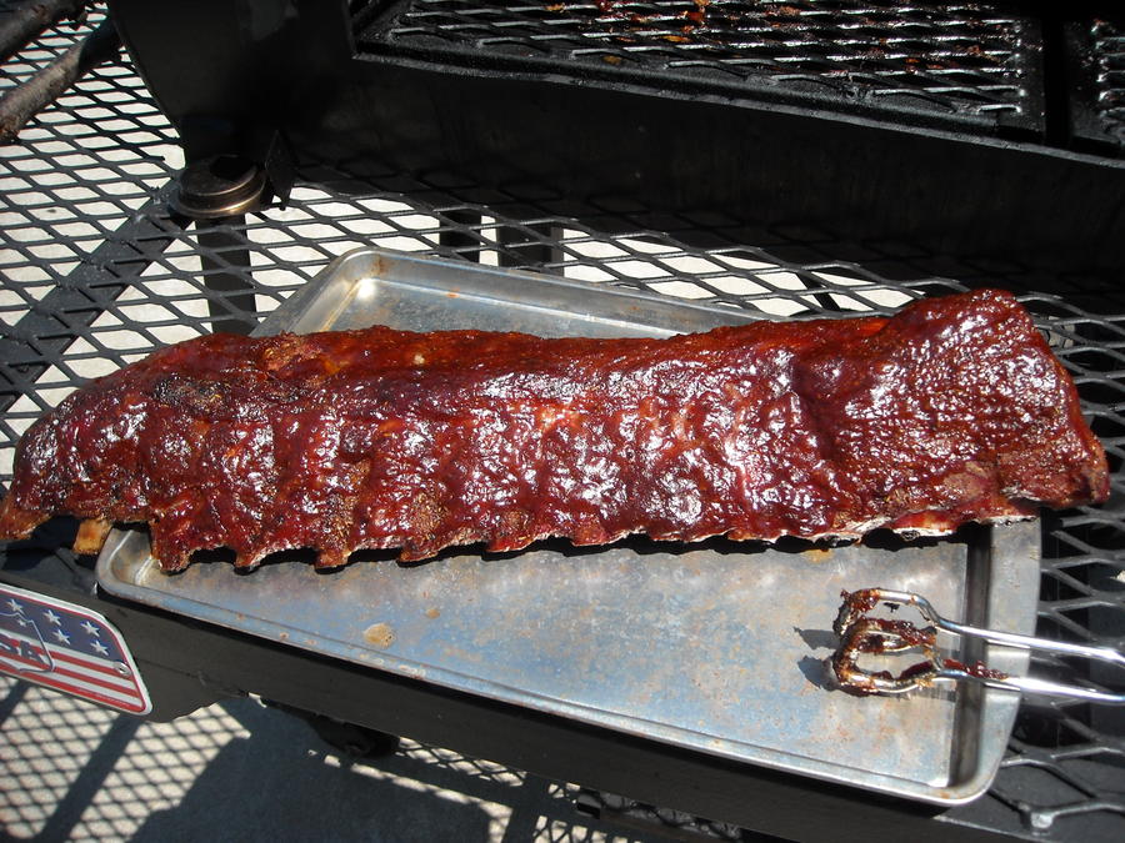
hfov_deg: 52.6
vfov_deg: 40.7
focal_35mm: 35
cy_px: 422
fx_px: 1137
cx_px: 562
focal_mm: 5.7
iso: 73
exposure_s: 1/250
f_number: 5.6
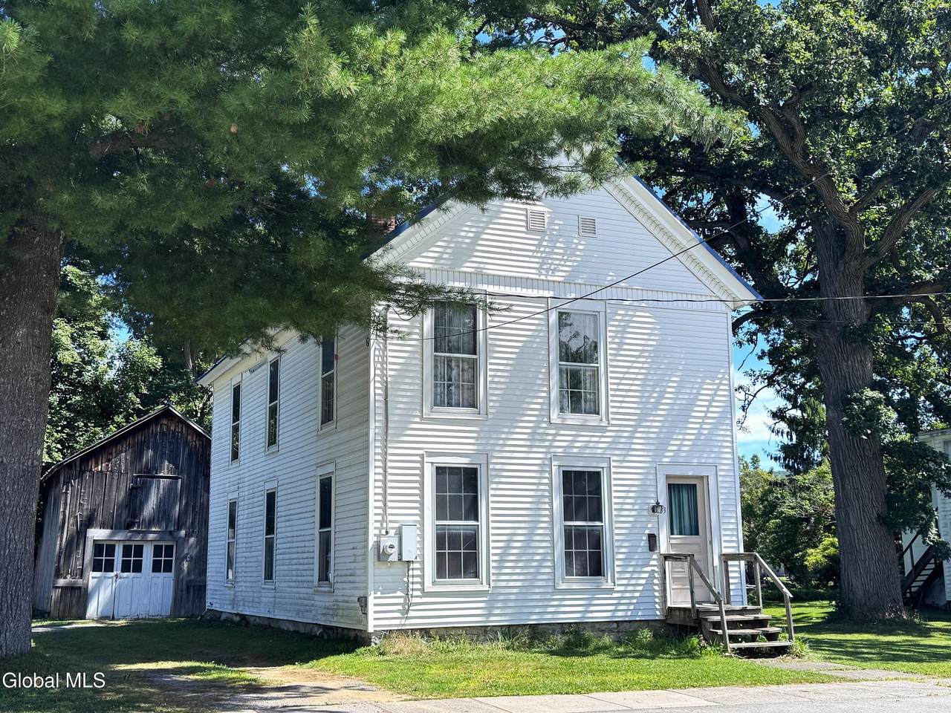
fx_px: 1154
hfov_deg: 44.8
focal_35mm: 42
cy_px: 356
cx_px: 476
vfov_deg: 34.3
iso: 80
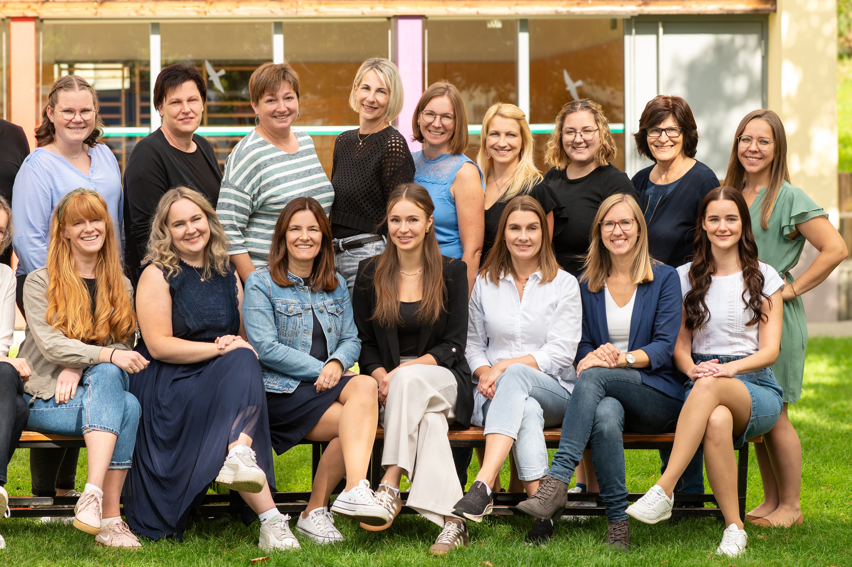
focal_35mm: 90
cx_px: 317
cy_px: 238
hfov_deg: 22.6
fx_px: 2129
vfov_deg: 15.2
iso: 250
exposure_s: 1/200
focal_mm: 70
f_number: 4
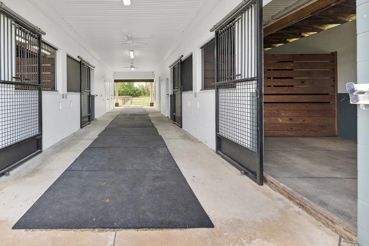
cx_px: 132
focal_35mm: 18
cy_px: 98
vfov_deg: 66.7
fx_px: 184
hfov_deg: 87.7
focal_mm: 13
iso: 250
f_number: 8
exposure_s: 1/10
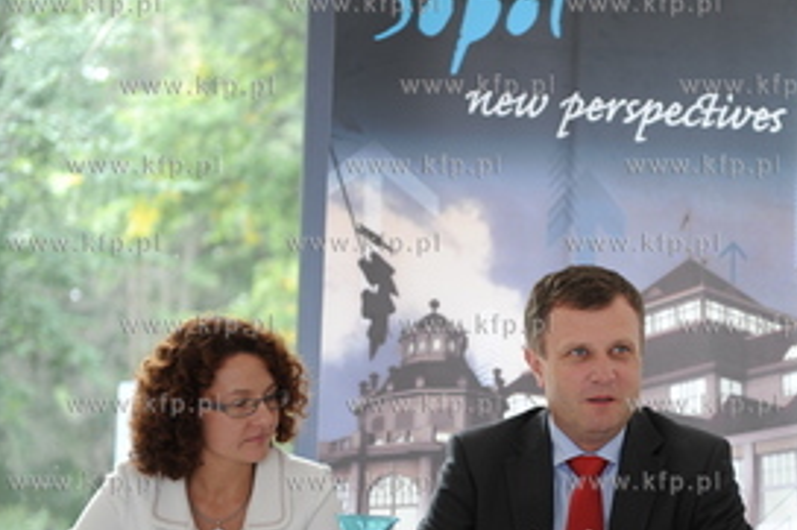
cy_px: 363
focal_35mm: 103
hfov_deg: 19.7
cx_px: 580
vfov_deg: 13.3
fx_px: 2279
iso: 400
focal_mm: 70
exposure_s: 1/100
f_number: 2.8
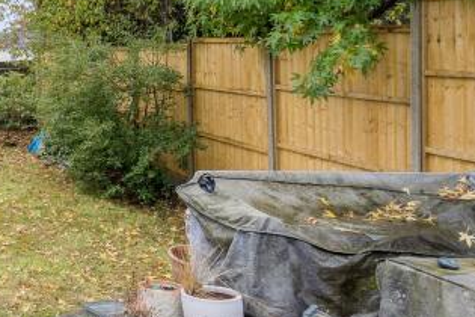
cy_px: 81
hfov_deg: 30.3
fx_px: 686
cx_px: -142
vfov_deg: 25.7
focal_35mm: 52
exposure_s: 1/250
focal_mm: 16
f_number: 5
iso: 320
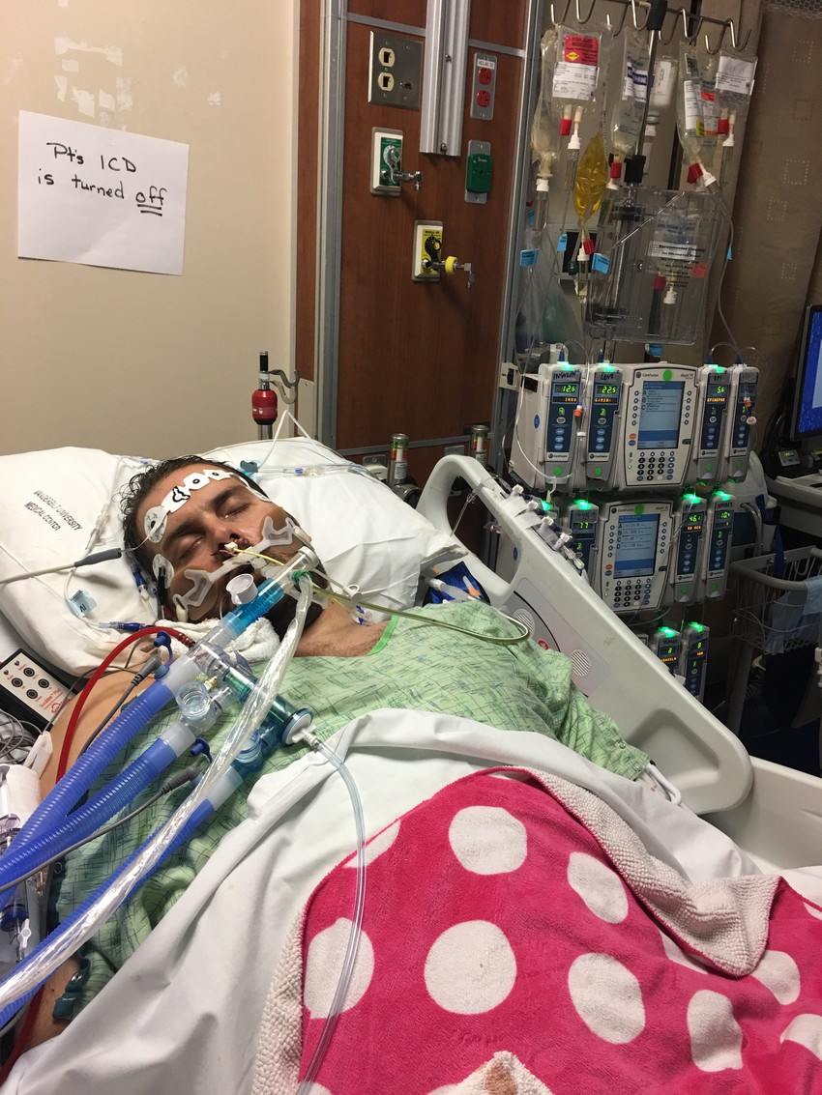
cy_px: 548
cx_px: 411
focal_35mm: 29
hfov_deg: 48.2
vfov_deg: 61.7
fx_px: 918
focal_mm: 4.15
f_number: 2.2
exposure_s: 1/15
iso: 32
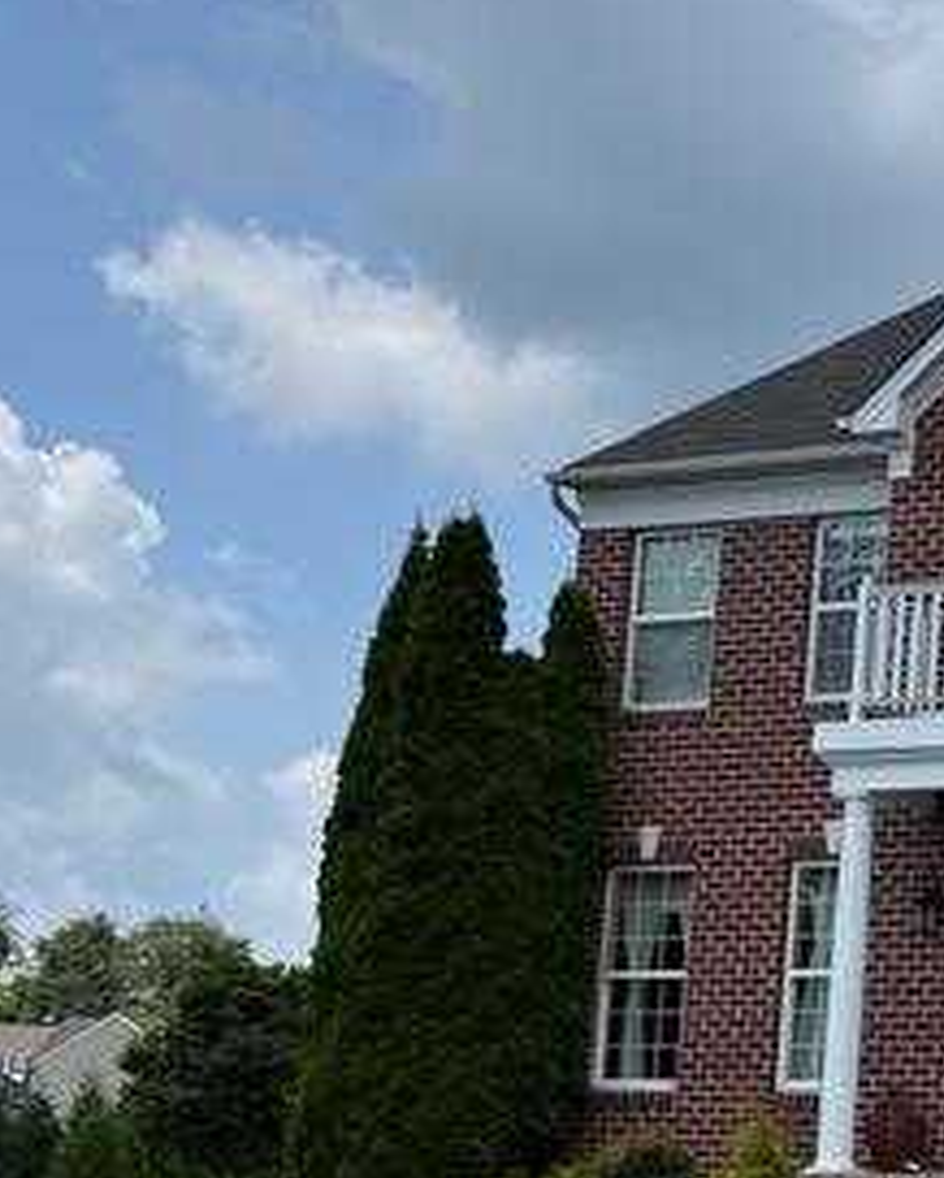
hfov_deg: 15.3
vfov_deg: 20.5
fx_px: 3244
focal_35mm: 93
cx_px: 1403
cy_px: 715
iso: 80
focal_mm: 6.76
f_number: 1.78
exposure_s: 1/5319
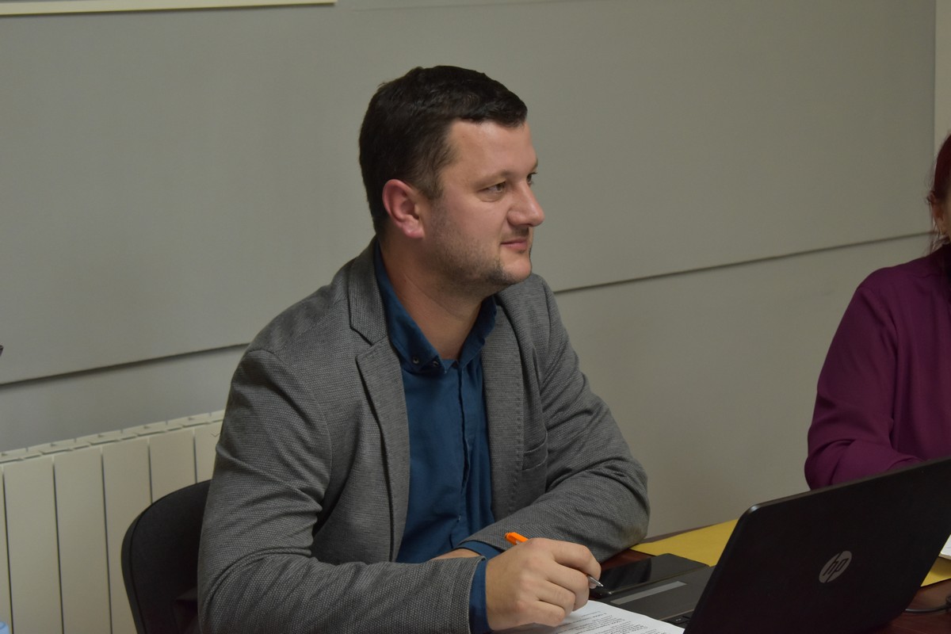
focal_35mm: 82
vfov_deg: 16.6
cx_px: 476
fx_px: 2179
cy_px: 317
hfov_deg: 24.6
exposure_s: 1/125
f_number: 5.6
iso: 1400
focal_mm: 55
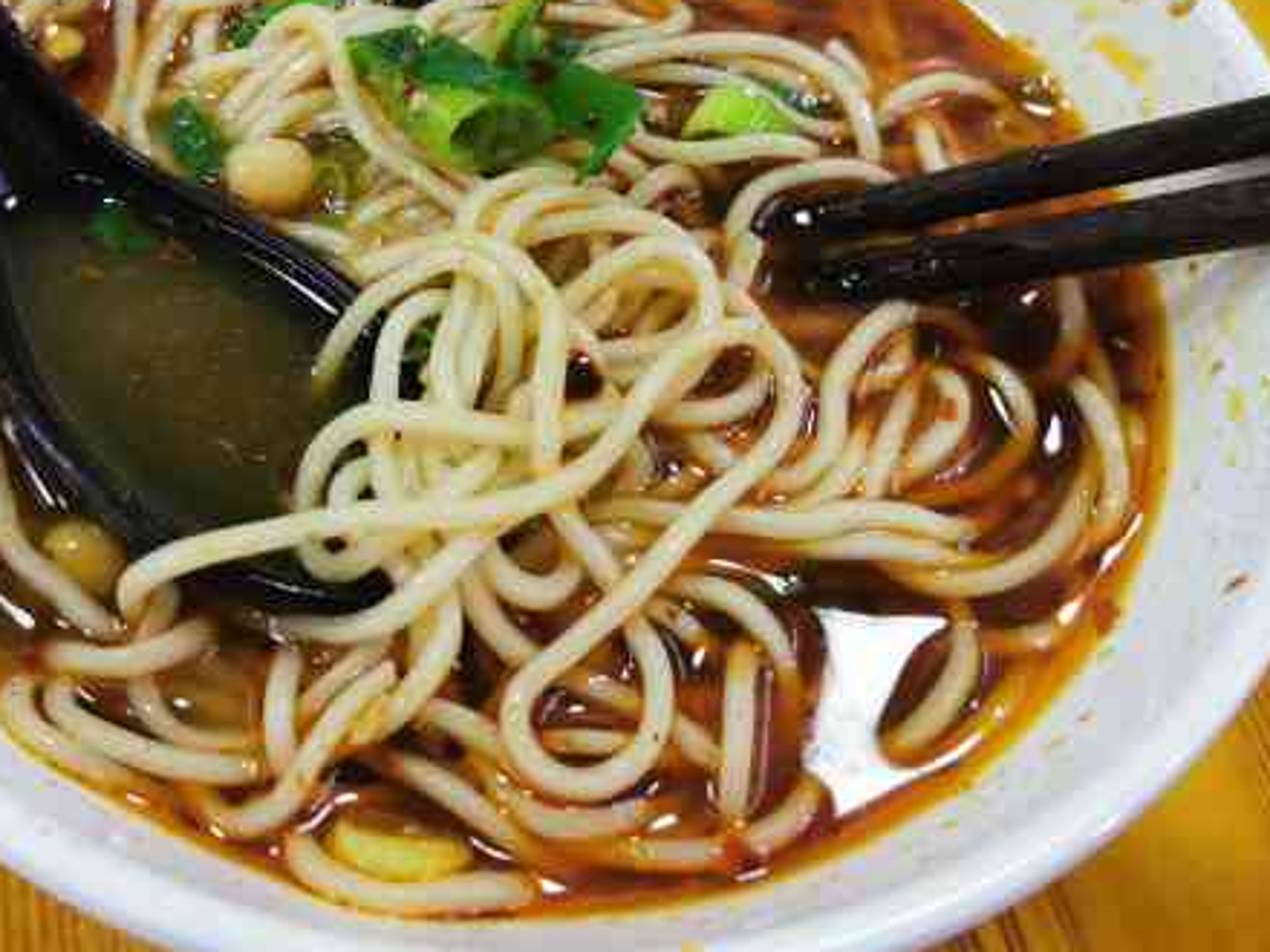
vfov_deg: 33.0
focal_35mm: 43
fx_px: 1578
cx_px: 444
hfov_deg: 43.4
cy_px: 255
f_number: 1.6
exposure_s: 1/50
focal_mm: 5.56
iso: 250
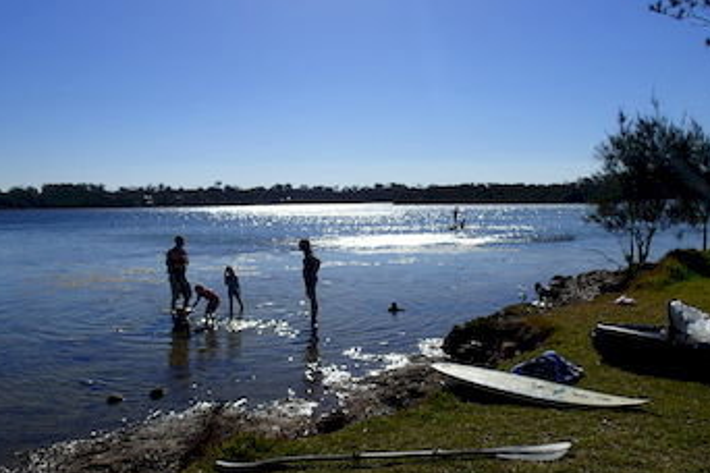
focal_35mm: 34
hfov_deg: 55.8
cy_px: 239
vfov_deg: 38.9
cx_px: 353
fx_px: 671
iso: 100
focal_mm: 5.87
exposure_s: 1/400
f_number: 9
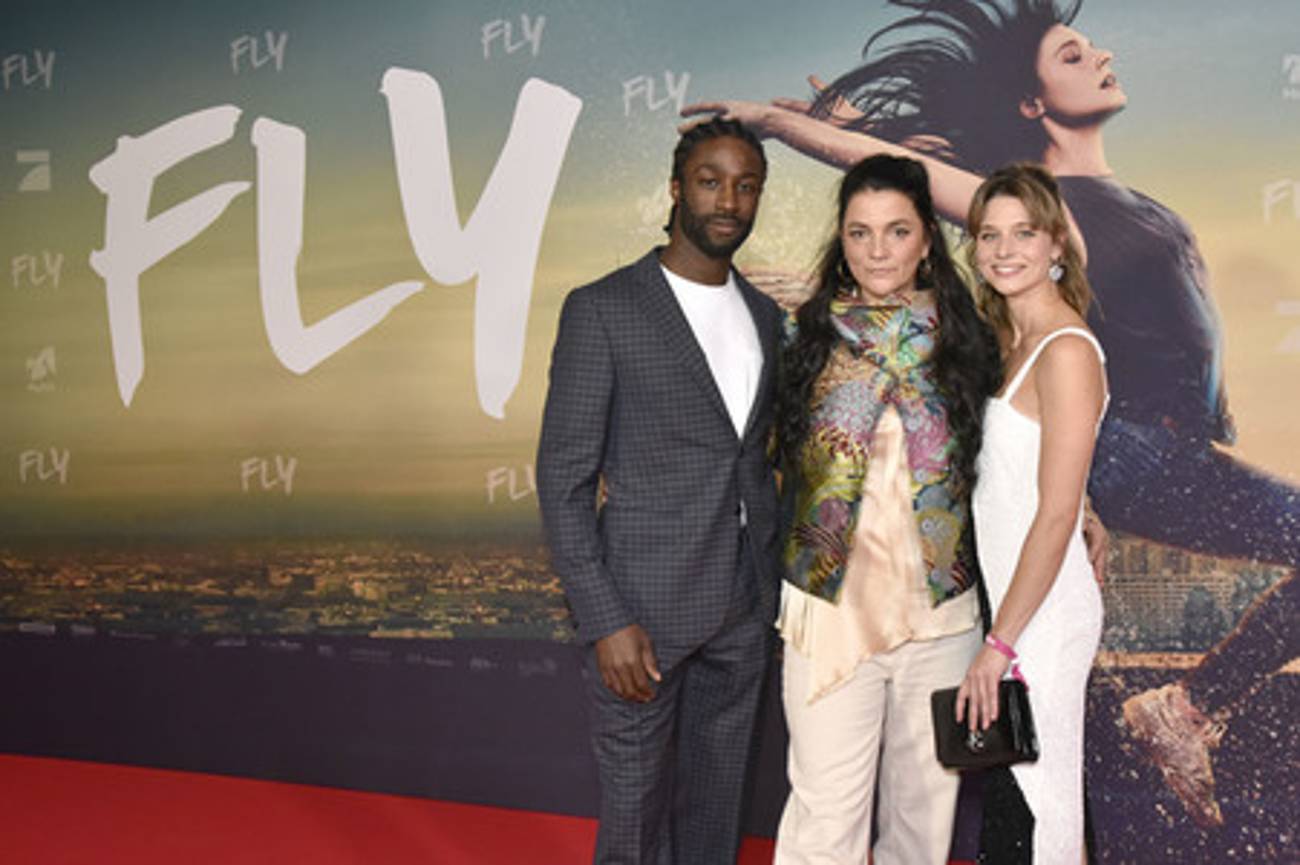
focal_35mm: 32
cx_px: 650
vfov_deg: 41.1
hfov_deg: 58.8
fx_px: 1155
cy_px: 432
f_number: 8
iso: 4000
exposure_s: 1/250
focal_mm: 32
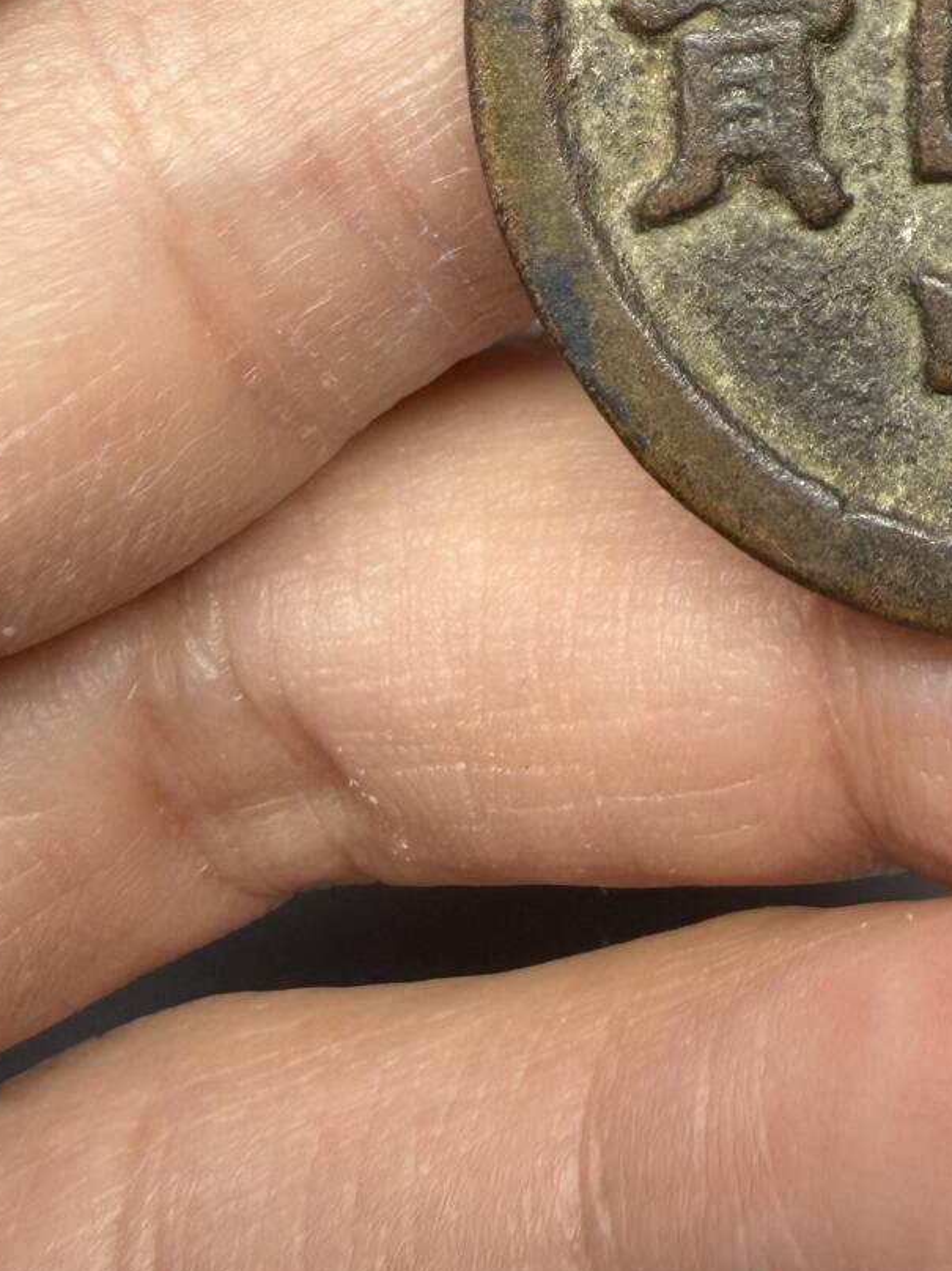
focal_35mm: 58
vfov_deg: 31.4
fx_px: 2127
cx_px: 1039
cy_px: 90
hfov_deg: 23.7
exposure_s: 1/121
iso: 80
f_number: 2.2
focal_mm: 2.22
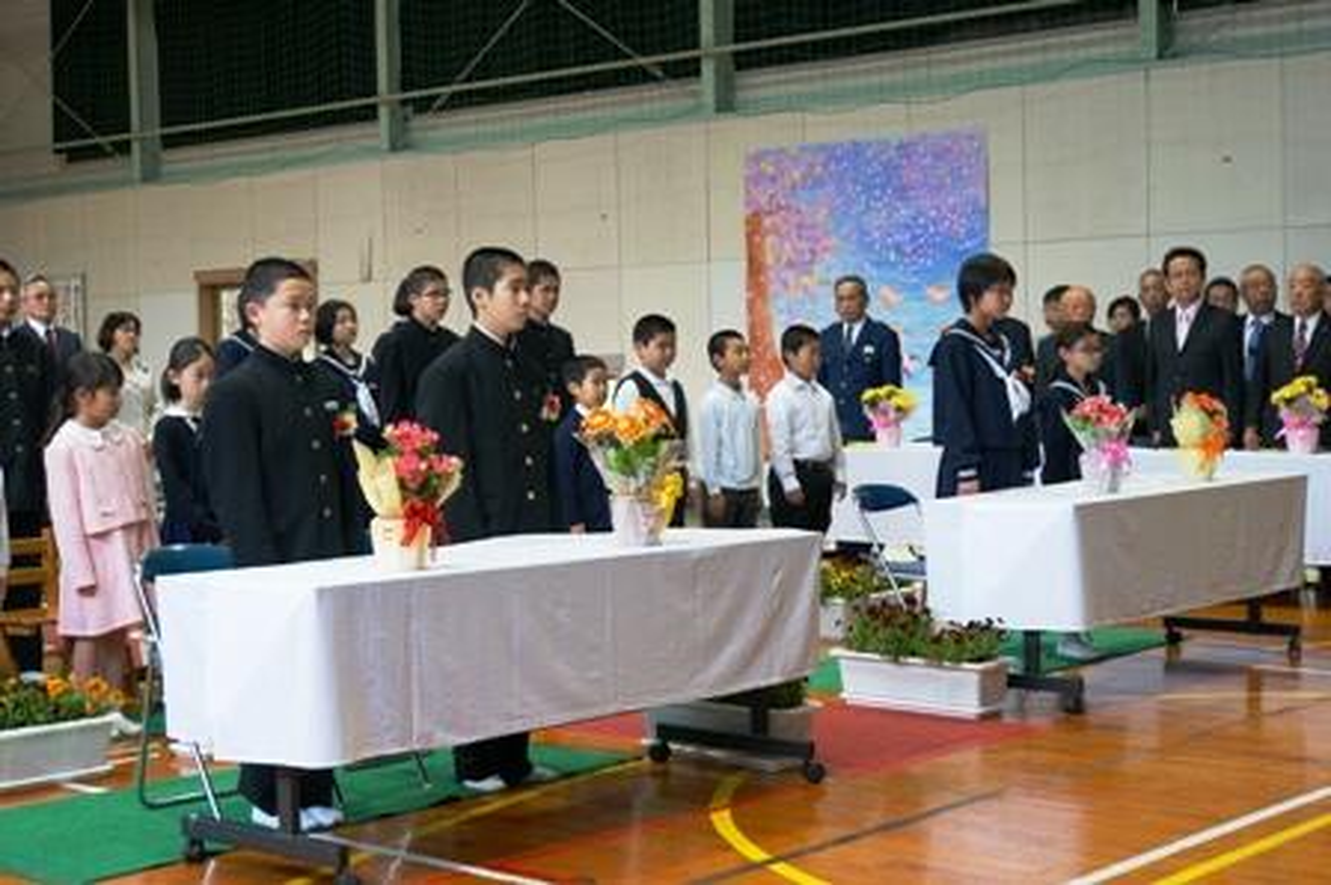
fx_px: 2050
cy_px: 442
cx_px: 666
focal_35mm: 56
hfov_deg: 36.0
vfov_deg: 24.4
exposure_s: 1/60
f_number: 4.5
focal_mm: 37
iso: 320
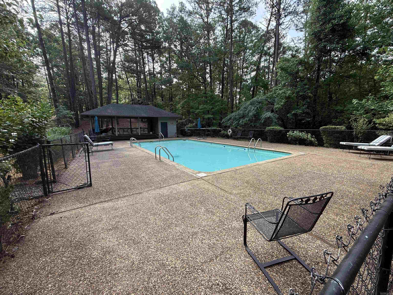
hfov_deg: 102.1
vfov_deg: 85.7
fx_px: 159
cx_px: 196
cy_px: 148
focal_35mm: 14
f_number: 2.2
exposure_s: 1/326
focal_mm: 2.22
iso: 50
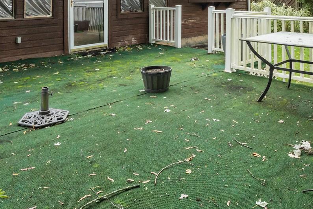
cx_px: 177
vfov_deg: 33.1
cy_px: -10
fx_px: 313
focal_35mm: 36
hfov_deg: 53.0
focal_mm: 14
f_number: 10
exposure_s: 1/320
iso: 1600
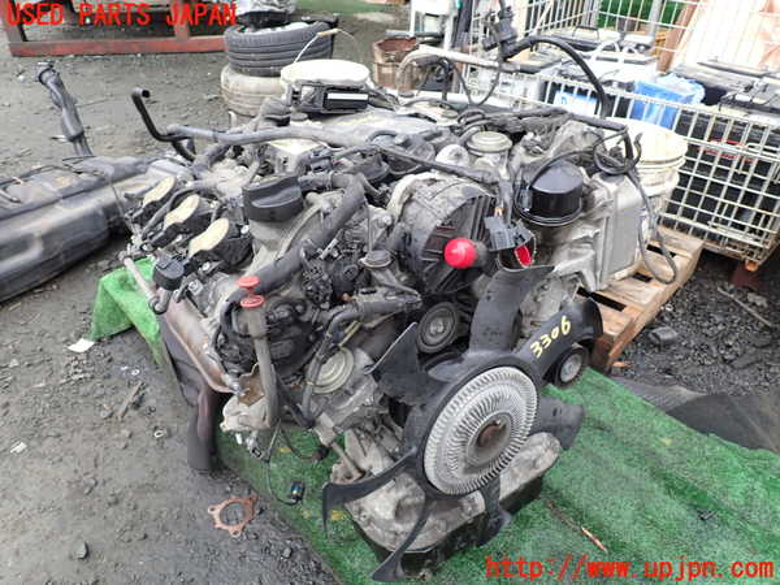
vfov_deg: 54.9
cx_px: 390
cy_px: 292
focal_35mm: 25
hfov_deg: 69.4
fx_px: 563
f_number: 2.8
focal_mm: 4.5
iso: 100
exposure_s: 1/100
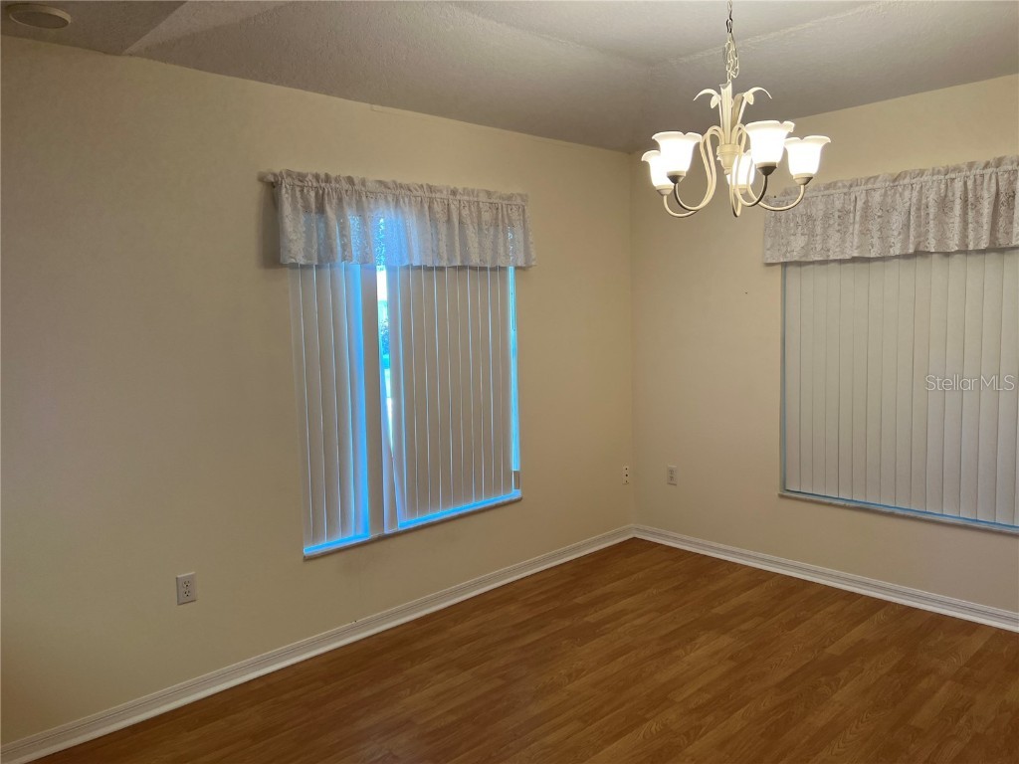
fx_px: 765
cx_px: 510
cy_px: 382
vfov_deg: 53.1
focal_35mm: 26
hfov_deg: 67.3
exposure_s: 1/120
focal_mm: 5.7
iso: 64
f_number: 1.5
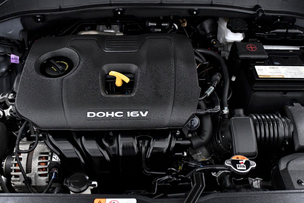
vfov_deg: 36.9
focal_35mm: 36
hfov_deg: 53.1
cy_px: 102
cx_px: 152
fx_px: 304
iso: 2500
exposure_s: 1/400
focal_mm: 24
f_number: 3.5
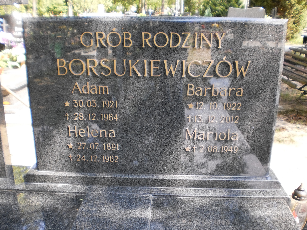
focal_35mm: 37
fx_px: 328
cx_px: 154
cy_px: 117
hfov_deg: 50.1
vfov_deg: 38.7
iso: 100
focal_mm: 6.3
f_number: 3.1
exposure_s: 1/80
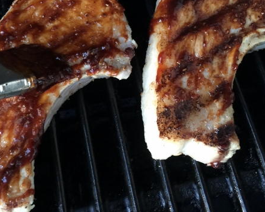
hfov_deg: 44.7
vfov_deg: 36.2
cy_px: 76
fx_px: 321
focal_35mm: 41
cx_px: 113
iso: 80
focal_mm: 4.15
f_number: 2.2
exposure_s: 1/4
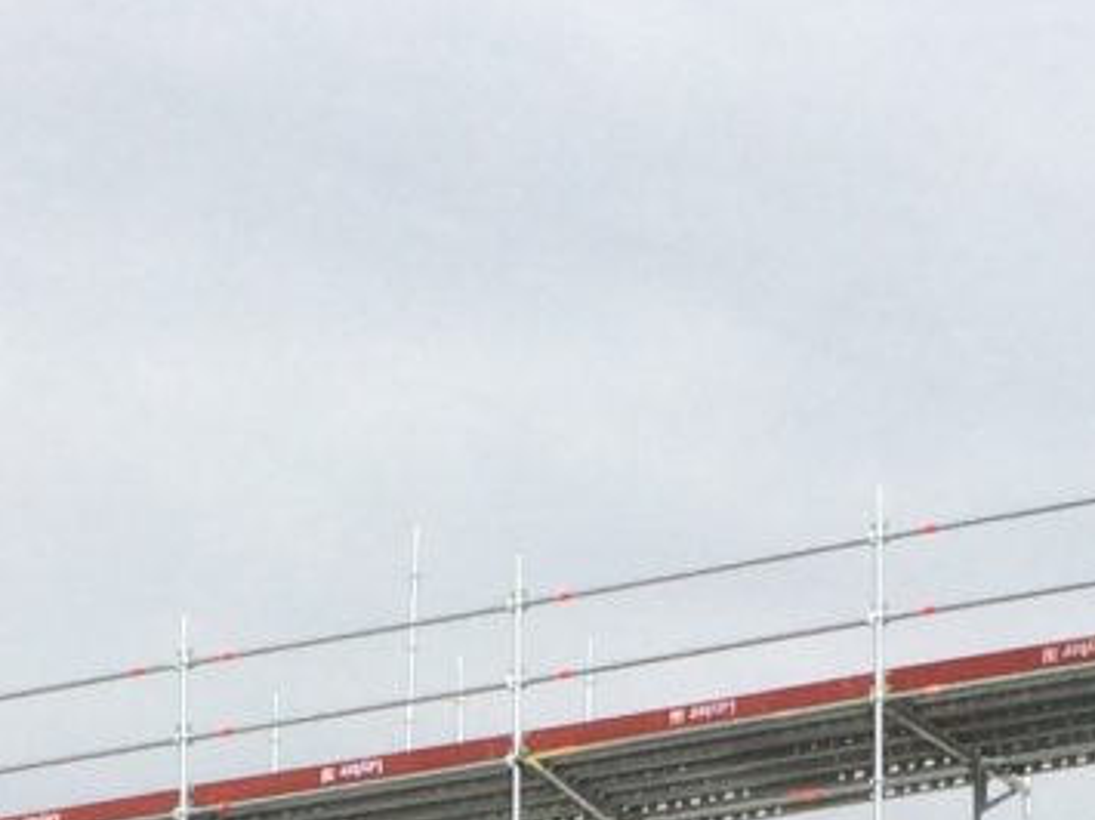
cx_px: 787
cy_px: 2038
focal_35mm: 157
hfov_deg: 12.6
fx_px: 4965
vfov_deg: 8.5
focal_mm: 4.15
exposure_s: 1/2933
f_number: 2.2
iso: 32
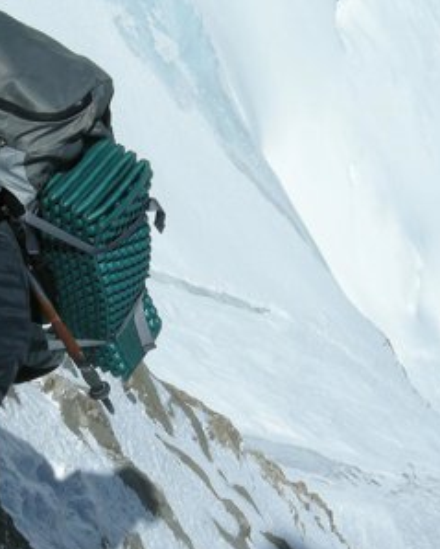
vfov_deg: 24.0
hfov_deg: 19.1
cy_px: 357
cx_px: 53
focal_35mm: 79
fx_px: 1284
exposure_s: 1/452
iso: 64
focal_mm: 7.5
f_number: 6.8
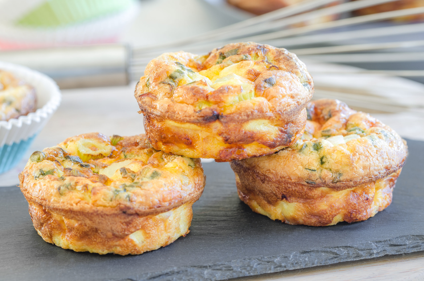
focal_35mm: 135
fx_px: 1587
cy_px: 140
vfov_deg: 10.1
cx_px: 212
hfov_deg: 15.2
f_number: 8
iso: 100
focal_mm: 90
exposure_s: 1/2
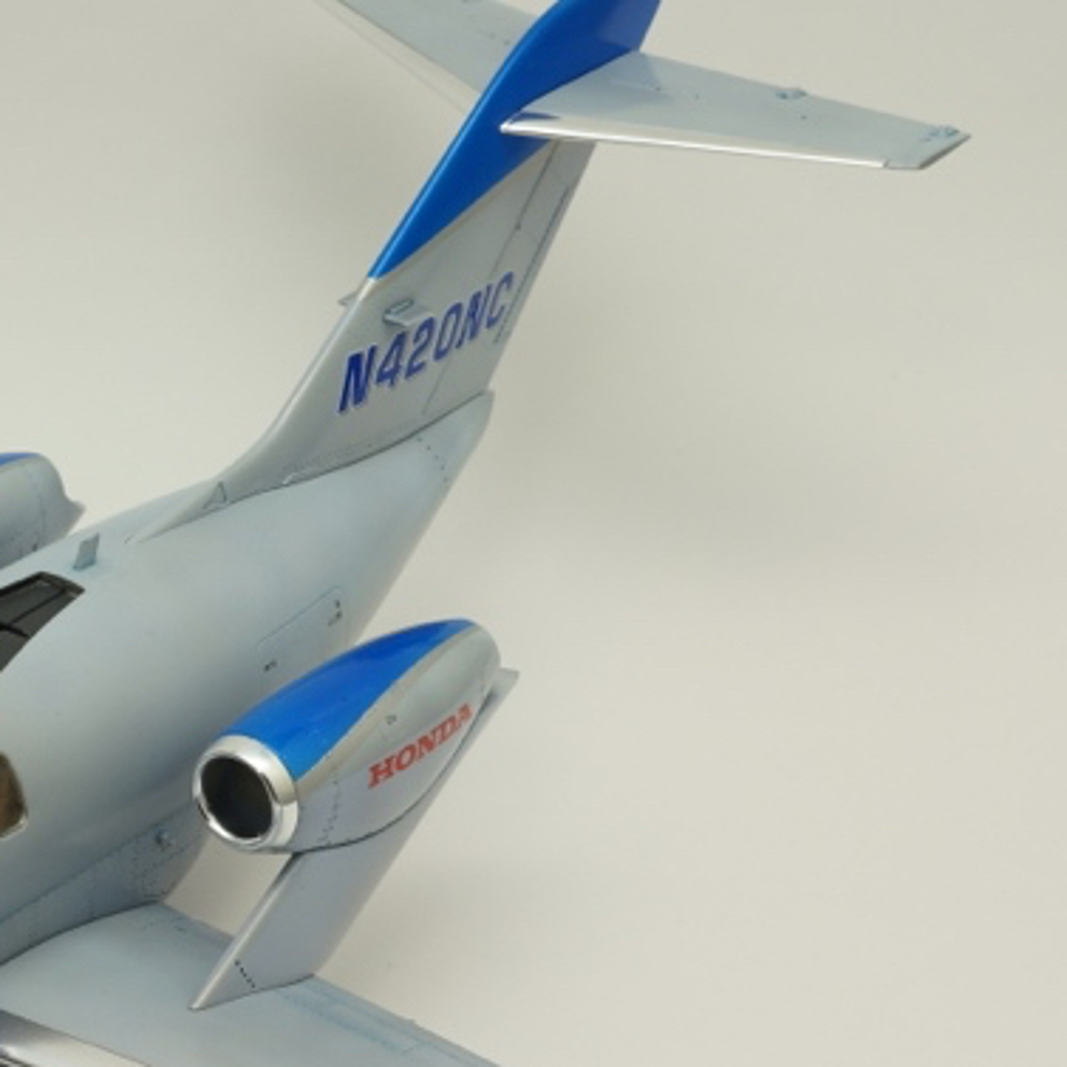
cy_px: 826
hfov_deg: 14.1
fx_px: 4225
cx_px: -85
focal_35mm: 121
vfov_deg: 14.3
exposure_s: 1/4
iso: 100
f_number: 11
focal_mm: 35
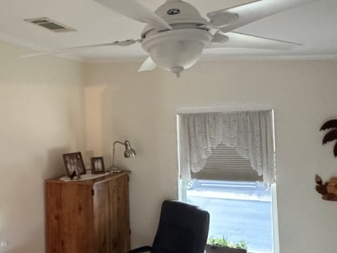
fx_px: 341
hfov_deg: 51.5
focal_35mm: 35
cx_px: 108
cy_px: 119
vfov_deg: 40.6
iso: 1250
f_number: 2.2
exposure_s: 1/60
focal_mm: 2.22
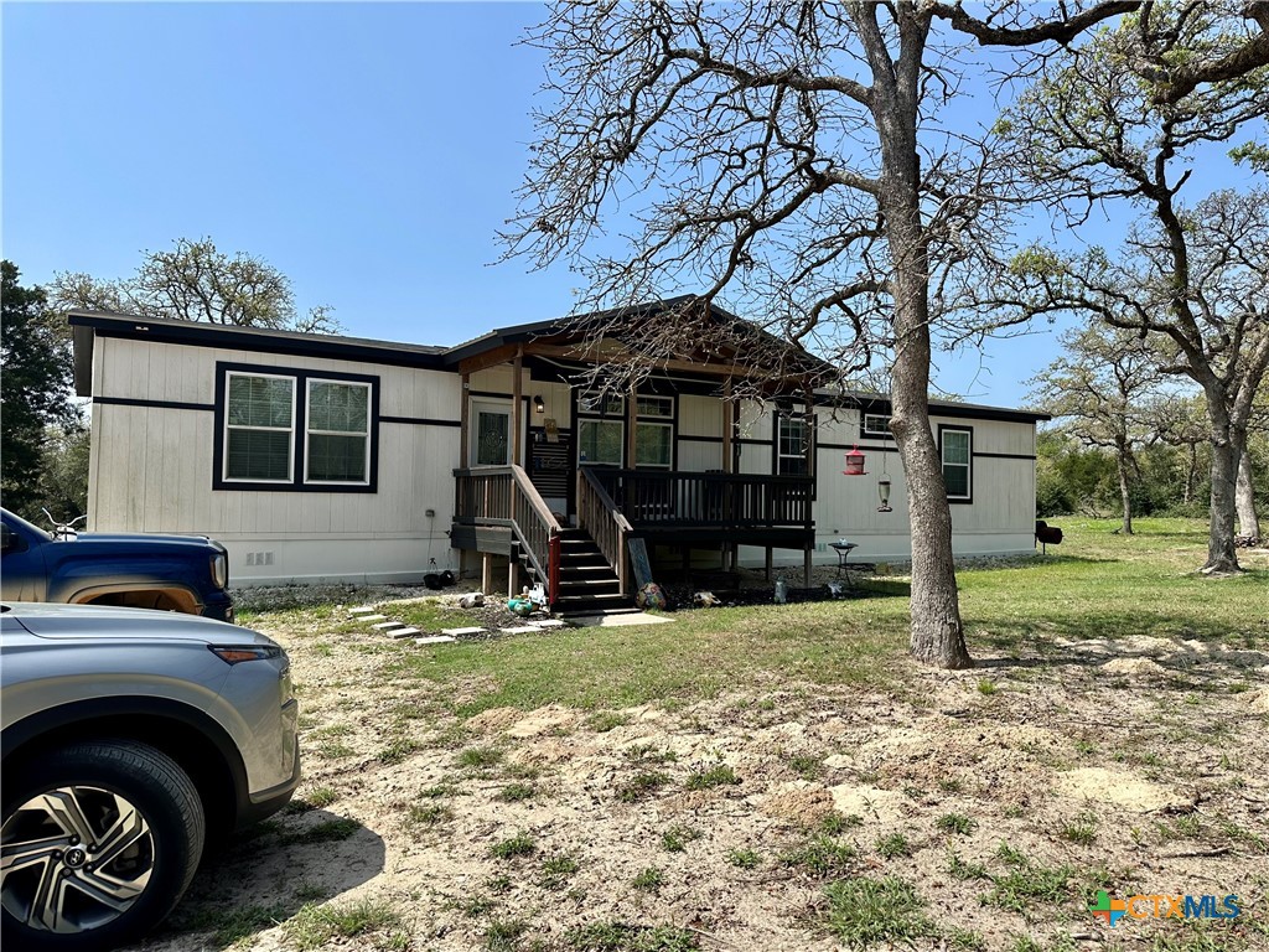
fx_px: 880
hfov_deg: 71.6
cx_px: 634
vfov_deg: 56.8
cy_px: 476
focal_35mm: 24
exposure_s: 1/4545
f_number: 1.78
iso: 80
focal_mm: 6.86
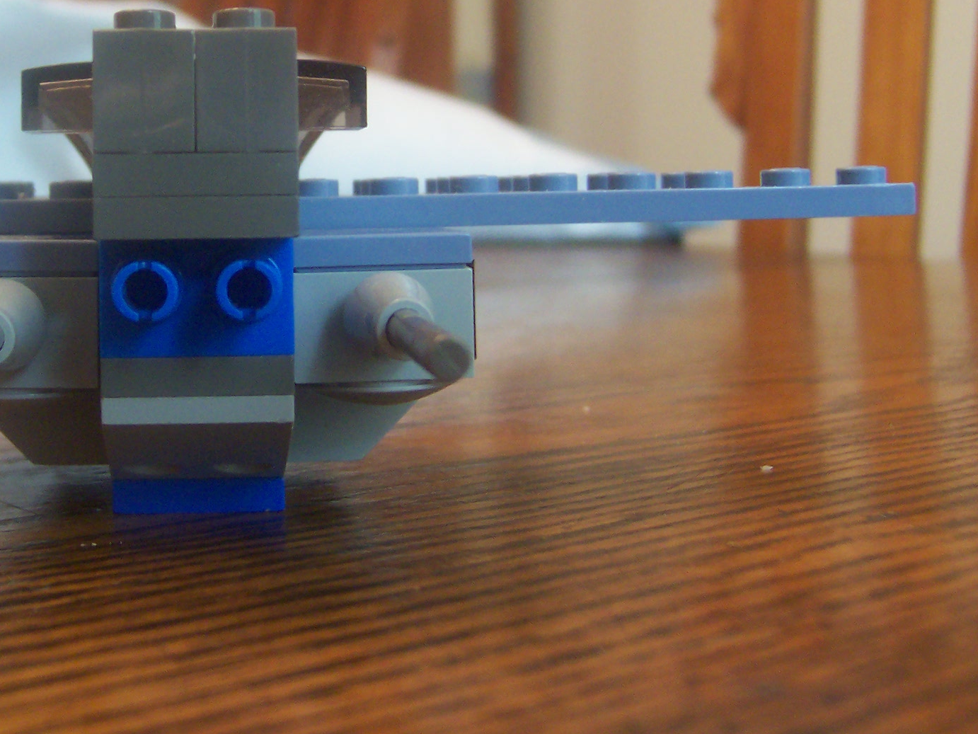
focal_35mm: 55
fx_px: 1554
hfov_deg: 34.1
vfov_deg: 26.2
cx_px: 226
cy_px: 180
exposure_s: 1/10
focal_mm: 5.5
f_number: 2.8
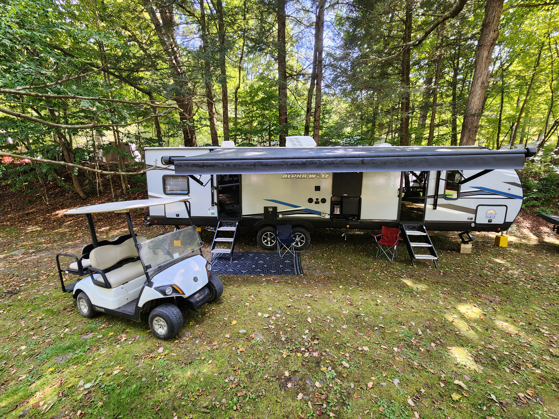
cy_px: 210
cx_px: 280
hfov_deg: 106.2
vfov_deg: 89.9
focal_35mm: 13
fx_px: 210
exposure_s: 1/60
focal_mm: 2.2
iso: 64
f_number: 2.2
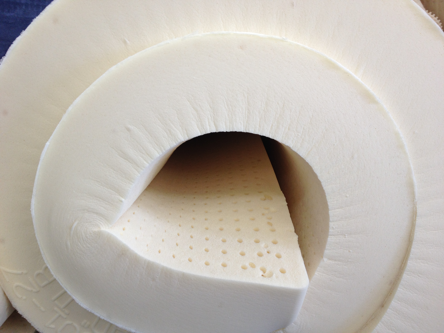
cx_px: 222
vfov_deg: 40.7
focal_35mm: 35
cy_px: 166
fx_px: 449
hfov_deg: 52.6
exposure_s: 1/40
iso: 80
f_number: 2.4
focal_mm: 4.28
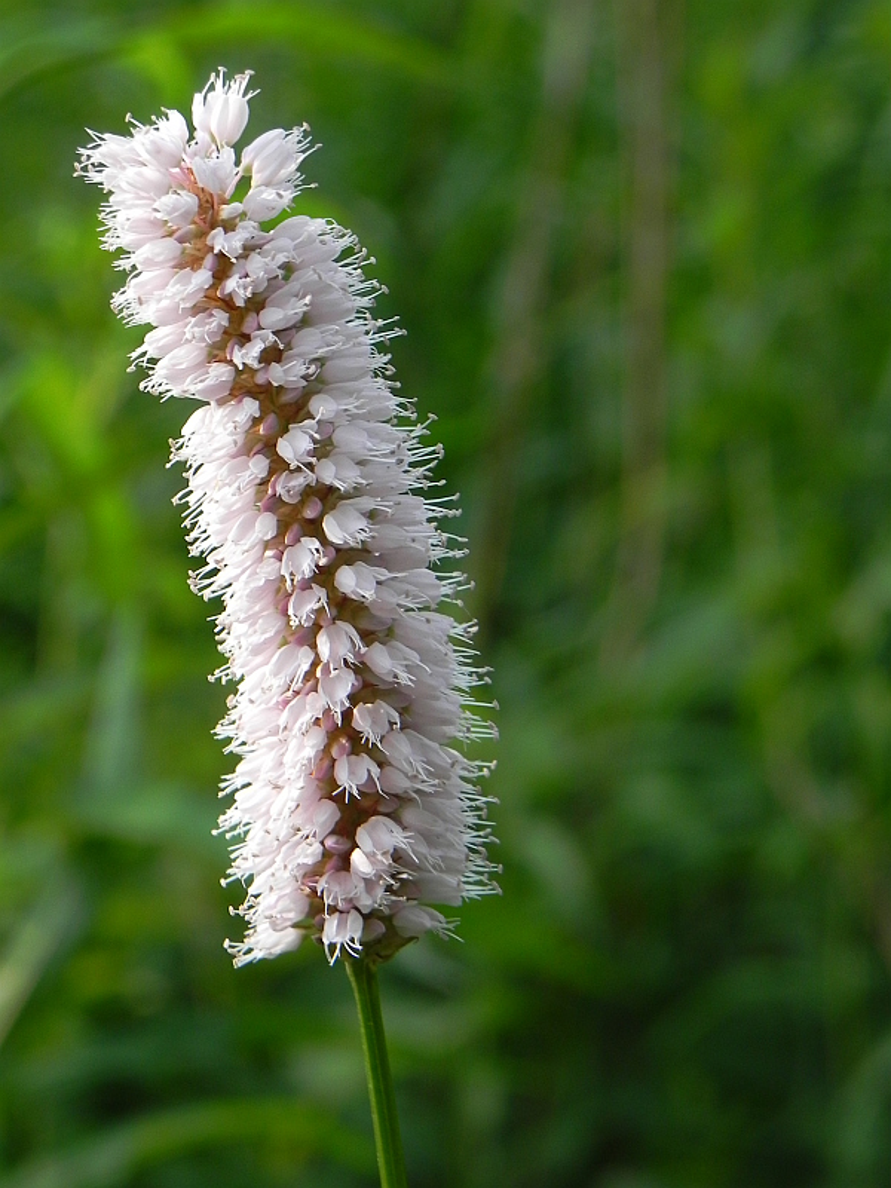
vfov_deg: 18.7
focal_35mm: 105
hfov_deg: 14.1
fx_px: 3604
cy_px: 594
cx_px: 446
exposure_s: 1/143
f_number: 4.5
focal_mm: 18.8
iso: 160
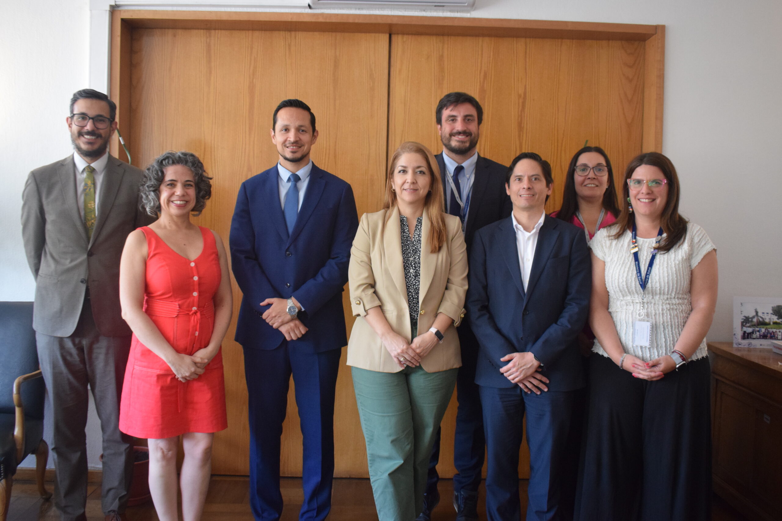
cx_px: 391
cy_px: 260
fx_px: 749
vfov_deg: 38.4
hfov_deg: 55.1
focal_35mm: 34
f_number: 3.8
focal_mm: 23
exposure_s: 1/60
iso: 2200
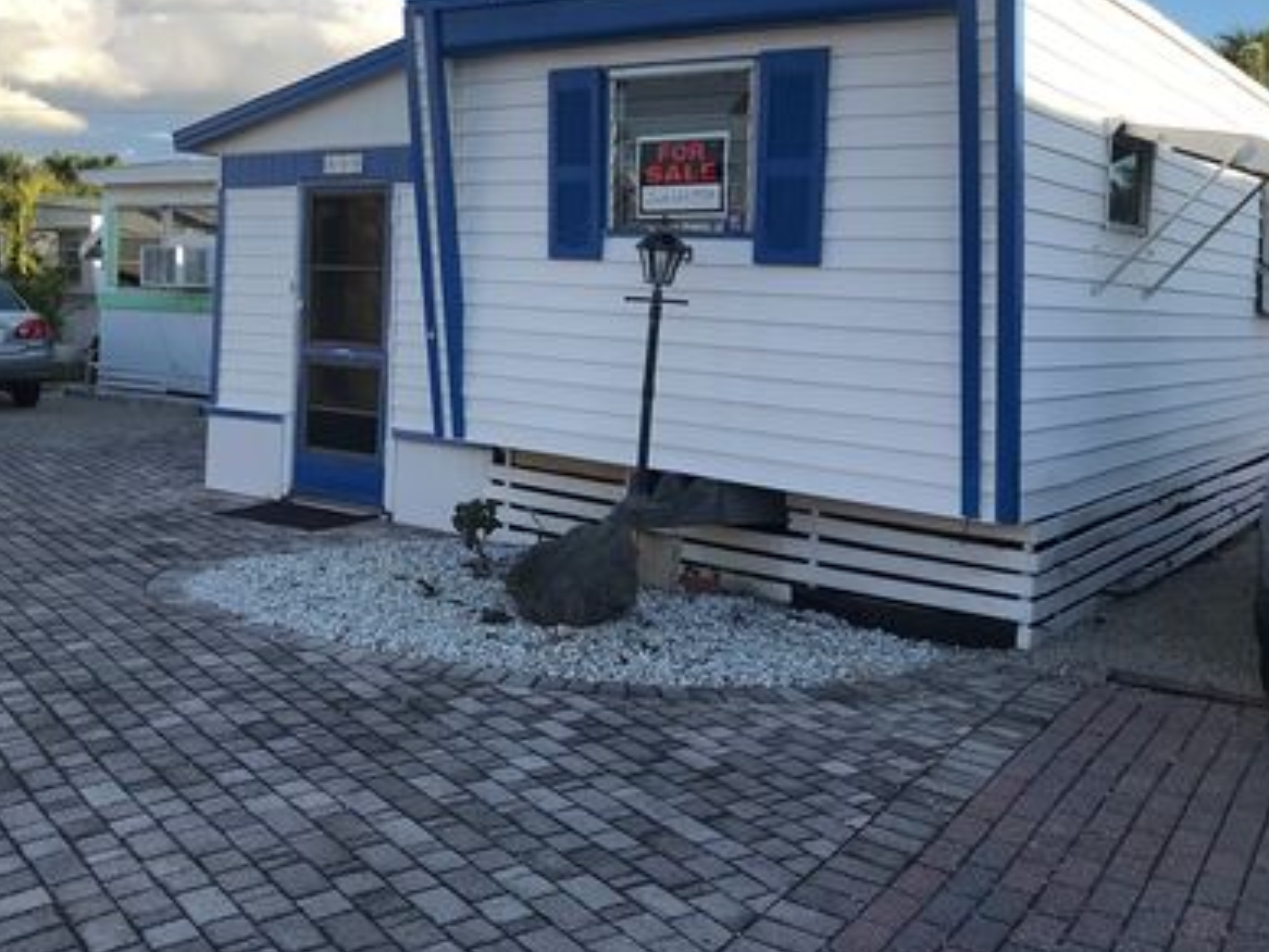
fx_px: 1320
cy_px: 386
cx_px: 486
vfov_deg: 39.5
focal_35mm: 36
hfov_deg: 50.9
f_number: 1.8
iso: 20
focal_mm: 3.99
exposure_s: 1/1182
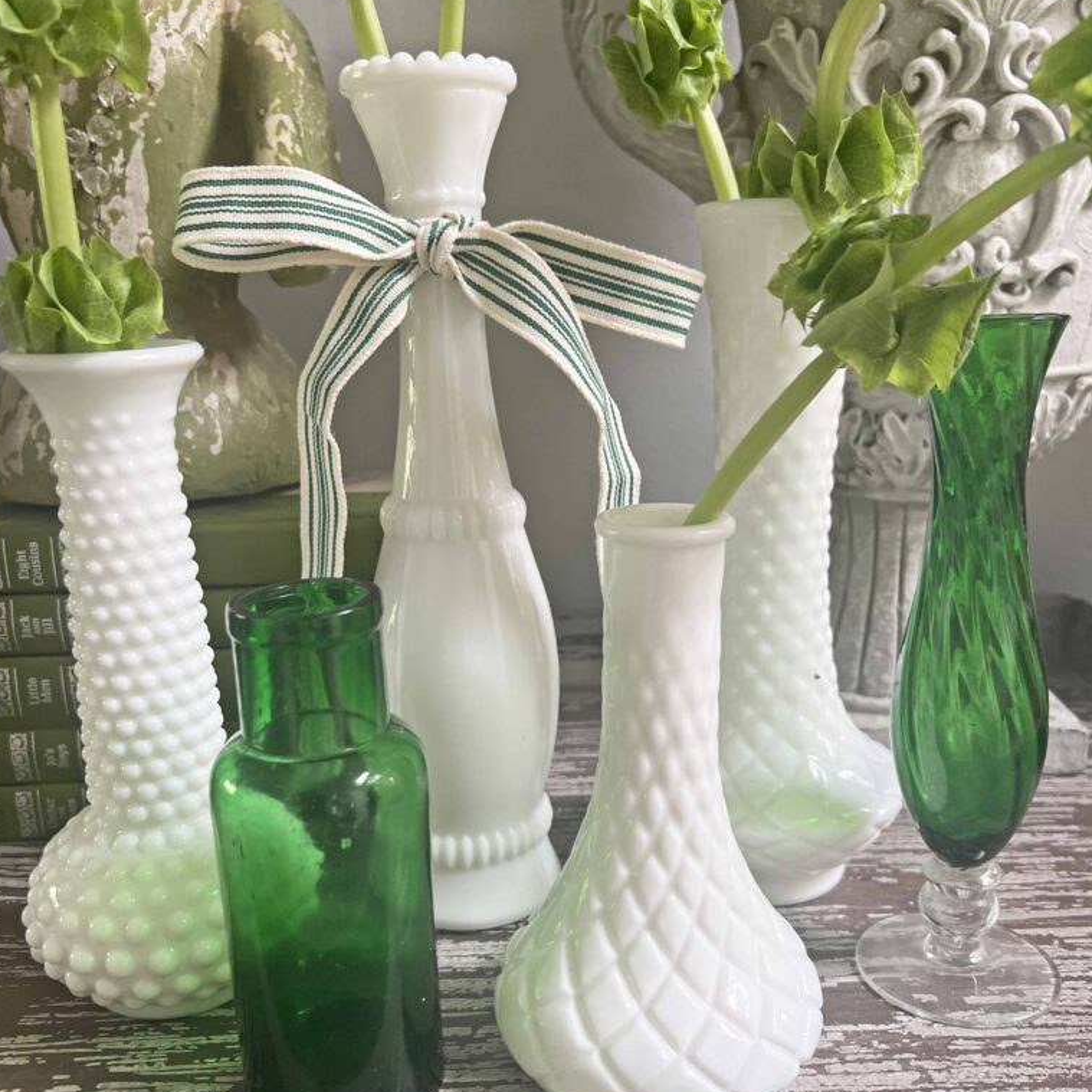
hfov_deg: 52.5
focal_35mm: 31
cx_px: 542
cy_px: 606
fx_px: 1106
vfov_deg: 52.4
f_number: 1.5
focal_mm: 5.7
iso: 125
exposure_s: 1/116
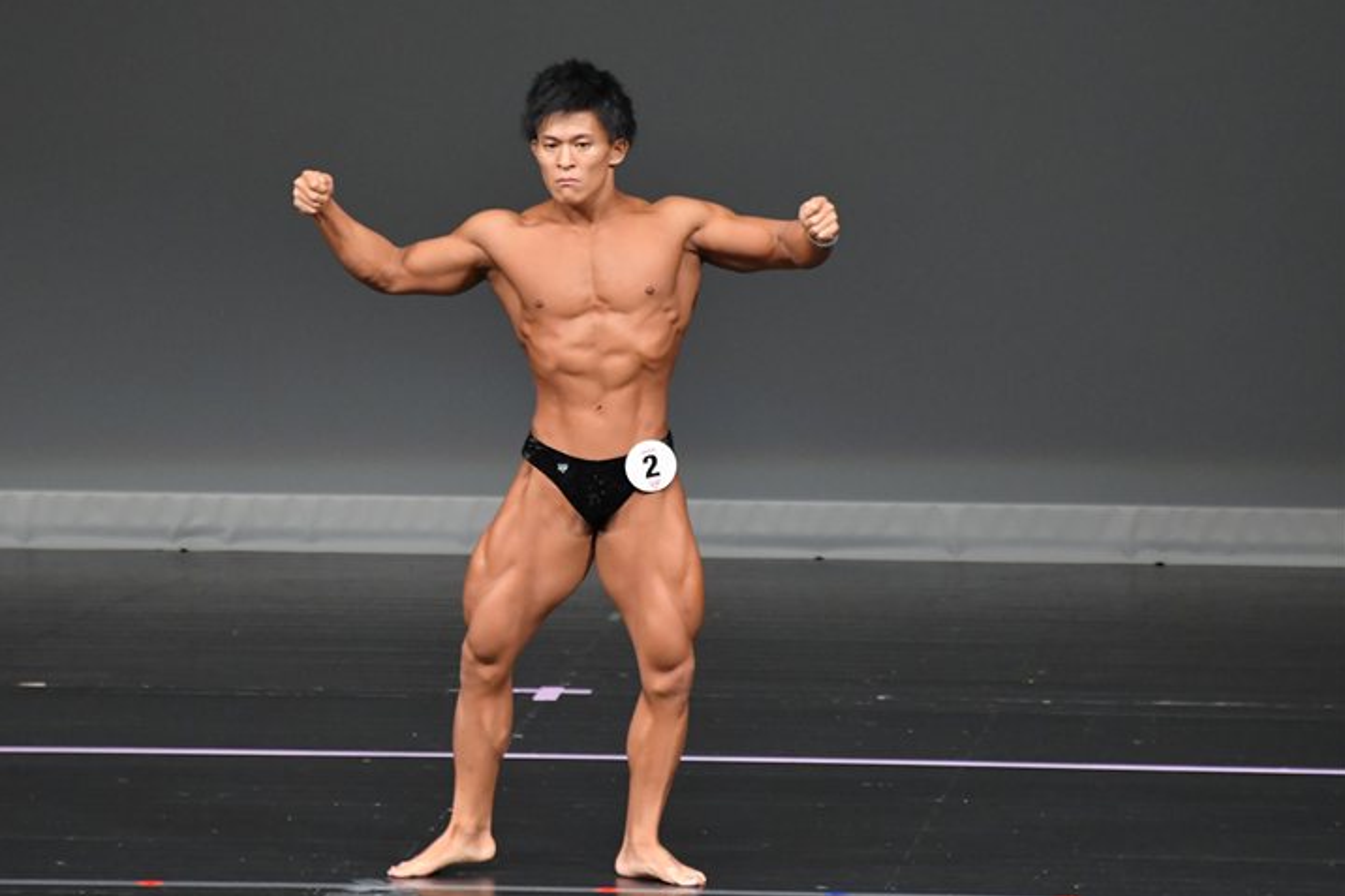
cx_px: 621
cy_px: 449
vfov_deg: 3.4
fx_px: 15164
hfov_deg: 5.1
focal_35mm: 406
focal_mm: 250
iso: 4000
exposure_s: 1/400
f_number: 5.6
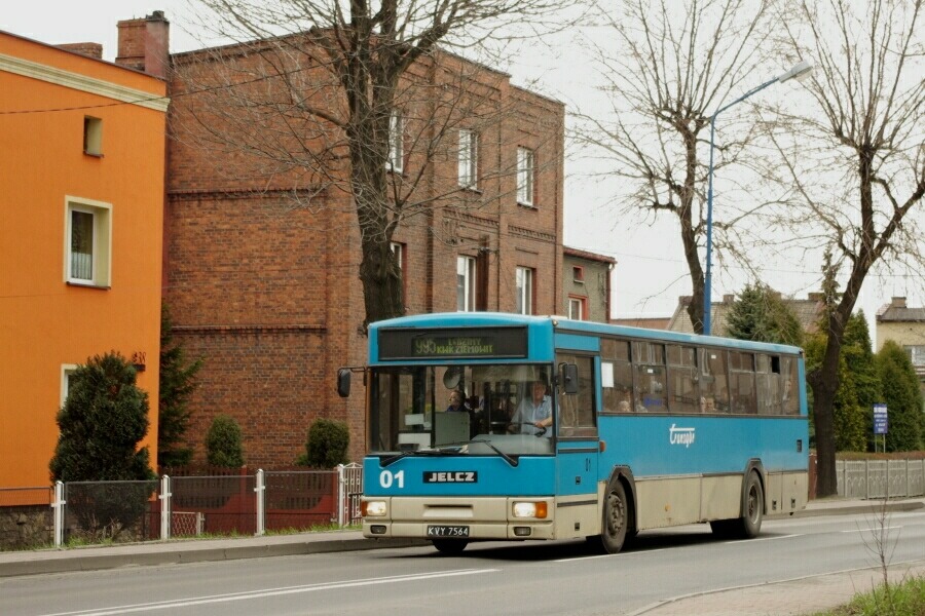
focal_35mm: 82
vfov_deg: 16.7
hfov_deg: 24.8
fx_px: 2107
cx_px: 462
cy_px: 308
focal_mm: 55
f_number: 5.6
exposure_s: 1/320
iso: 800
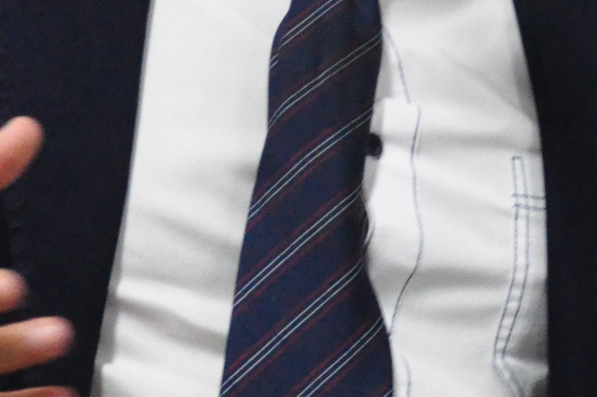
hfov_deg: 7.3
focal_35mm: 284
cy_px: 24
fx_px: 4705
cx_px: 432
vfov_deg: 4.8
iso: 2000
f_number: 4.5
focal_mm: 40
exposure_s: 1/60
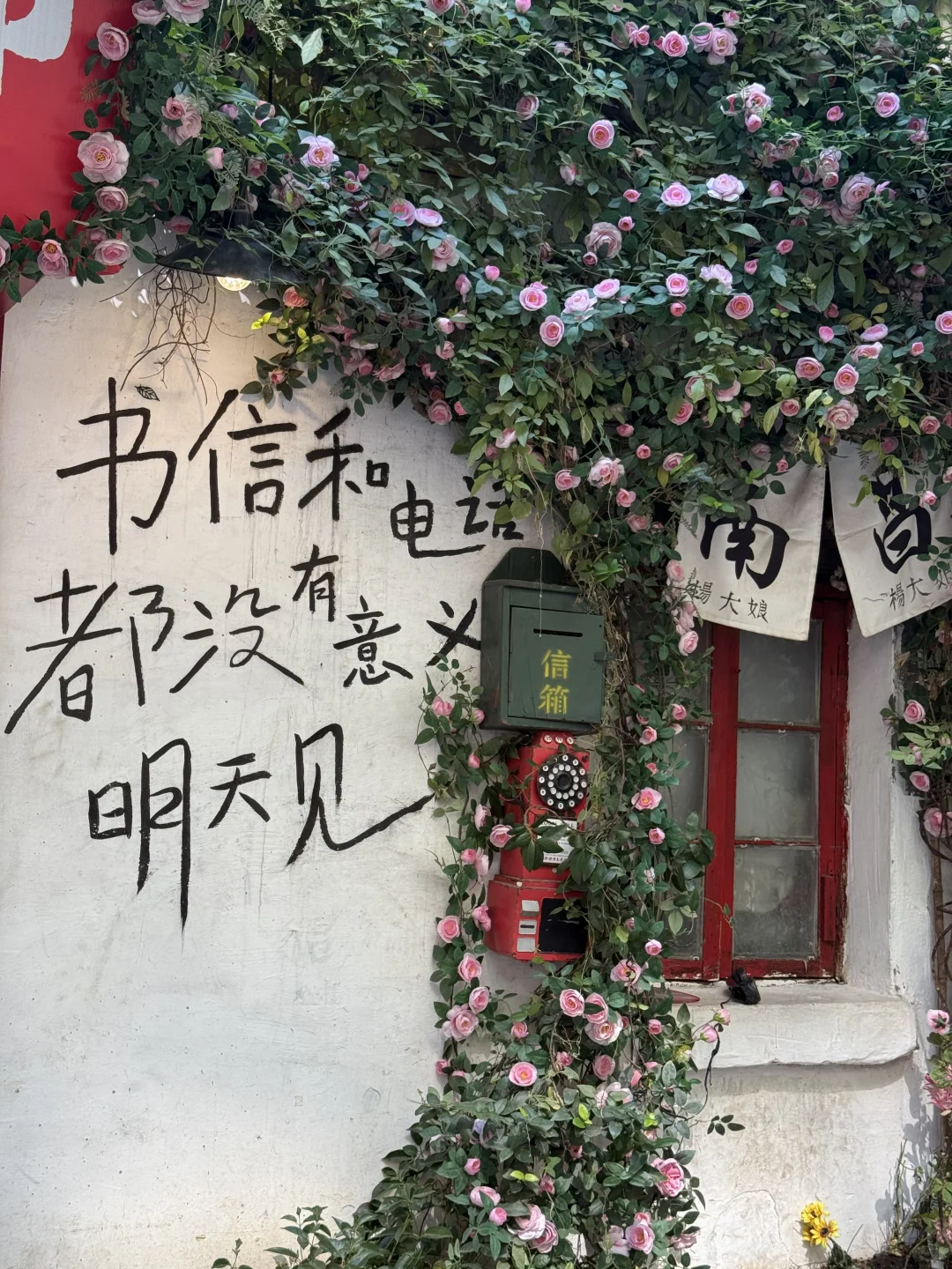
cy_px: 634
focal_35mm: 48
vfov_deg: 39.7
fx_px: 1760
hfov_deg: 30.3
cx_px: 476
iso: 80
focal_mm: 6.76
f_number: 1.78
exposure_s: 1/411
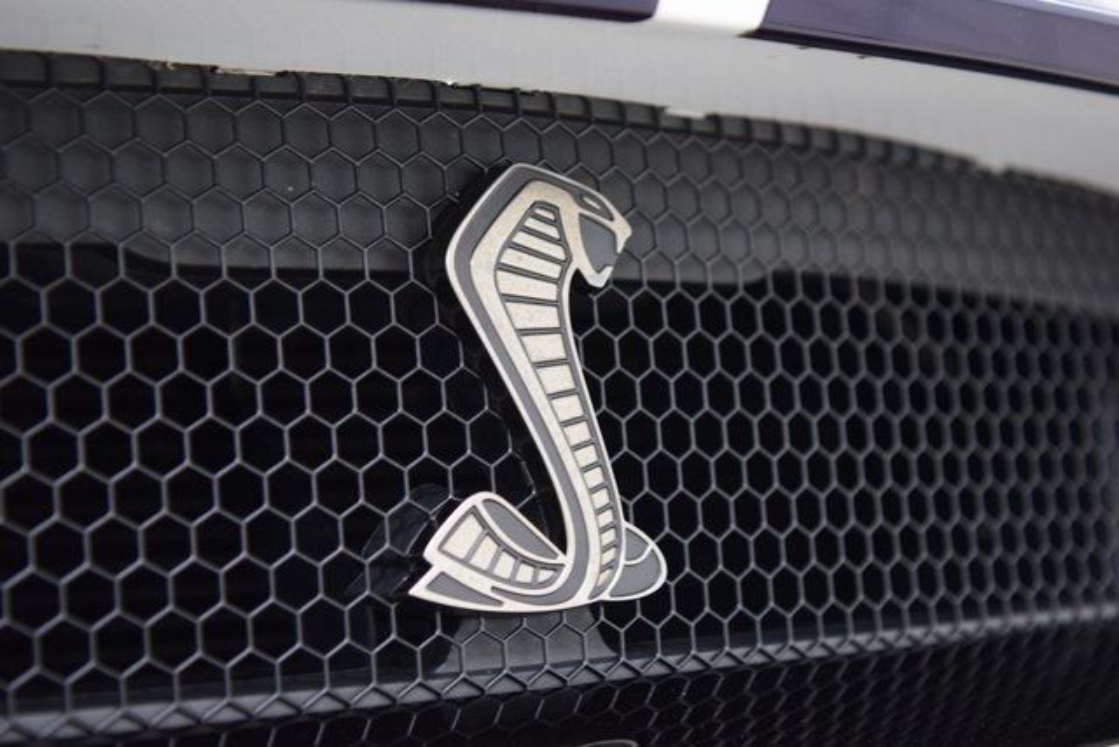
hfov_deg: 27.0
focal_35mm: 75
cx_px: 560
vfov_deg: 18.2
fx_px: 2332
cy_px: 374
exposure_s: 1/40
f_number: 2.8
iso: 1600
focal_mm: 50
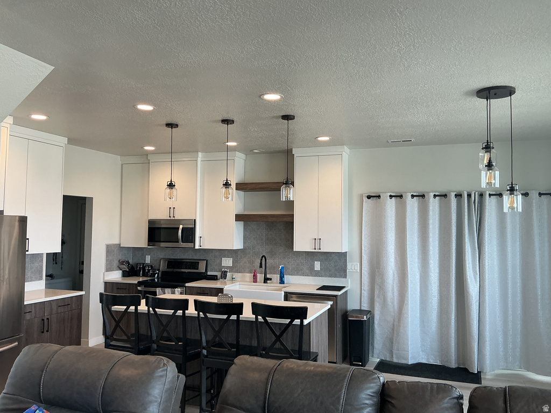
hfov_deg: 61.7
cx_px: 276
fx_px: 462
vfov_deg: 48.2
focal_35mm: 29
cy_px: 206
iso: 50
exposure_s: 1/120
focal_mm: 3
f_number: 1.8
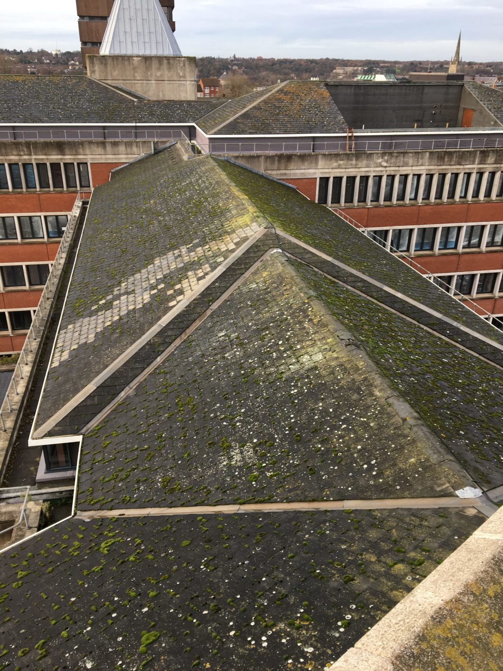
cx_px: 252
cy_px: 336
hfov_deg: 48.2
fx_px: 562
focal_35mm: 29
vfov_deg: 61.7
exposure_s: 1/127
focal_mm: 4.15
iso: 25
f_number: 2.2
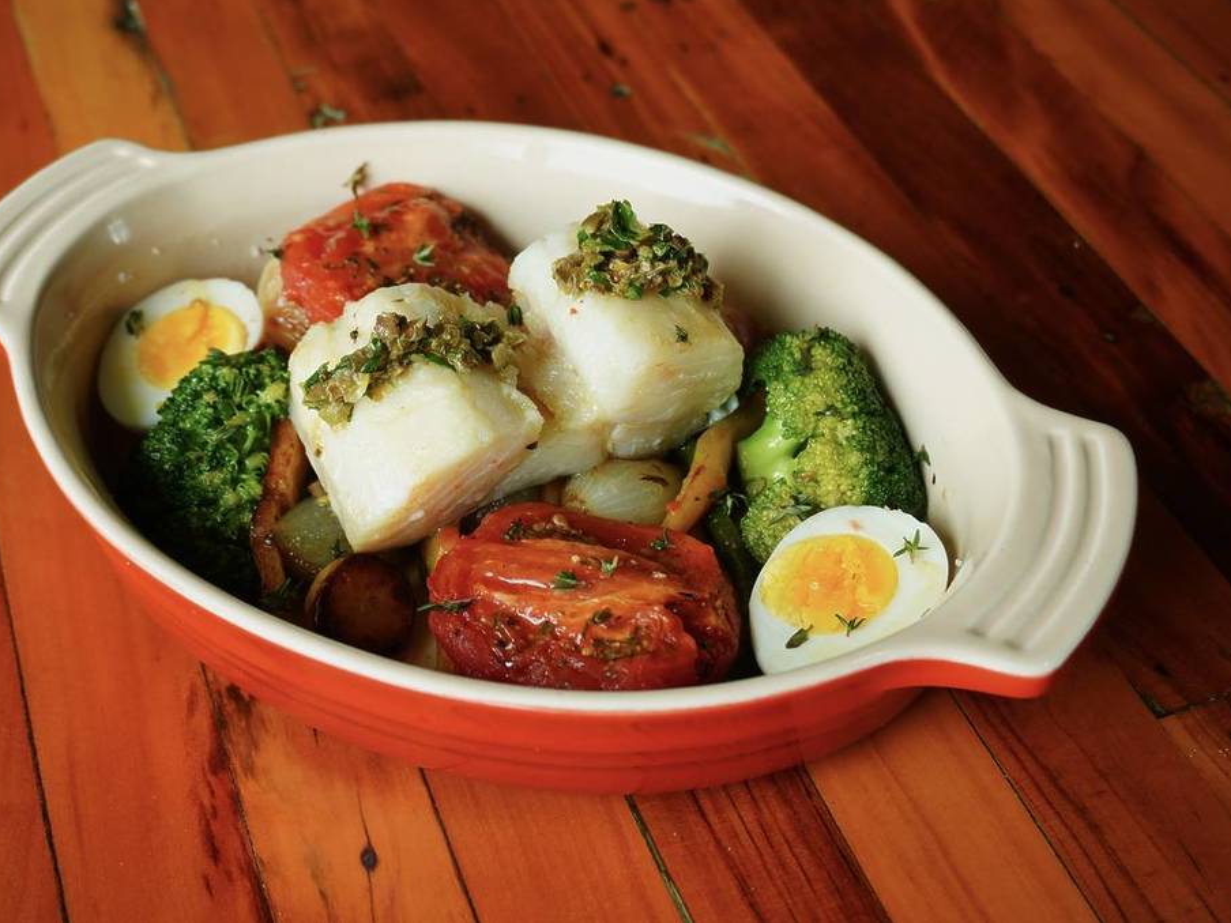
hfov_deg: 38.9
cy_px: 459
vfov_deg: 29.7
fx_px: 1743
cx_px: 554
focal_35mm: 49
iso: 125
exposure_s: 1/50
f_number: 5
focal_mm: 30
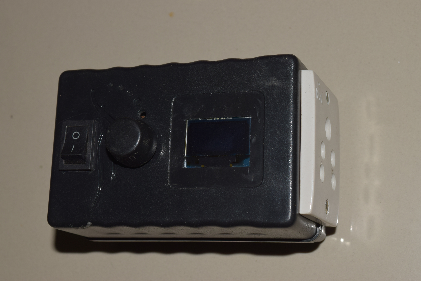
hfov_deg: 29.2
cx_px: 210
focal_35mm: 69
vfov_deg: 19.7
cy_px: 140
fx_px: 807
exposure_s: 1/60
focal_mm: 46
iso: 100
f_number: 10
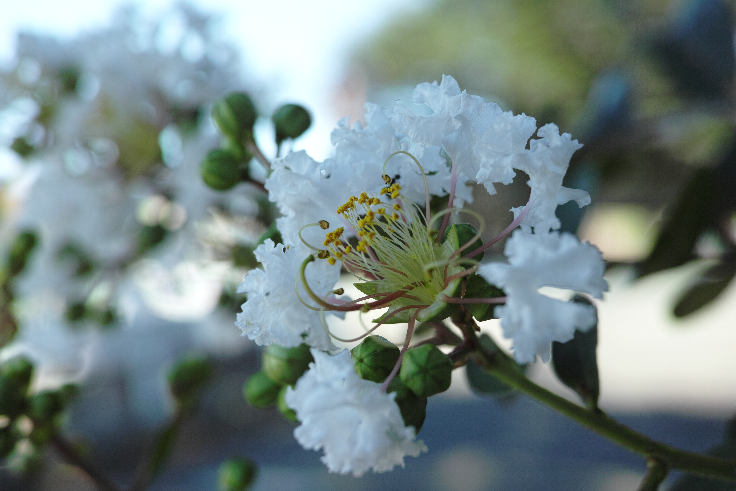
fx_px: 920
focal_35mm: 45
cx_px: 368
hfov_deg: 43.6
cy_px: 246
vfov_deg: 29.9
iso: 200
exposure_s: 1/200
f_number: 5
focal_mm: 30
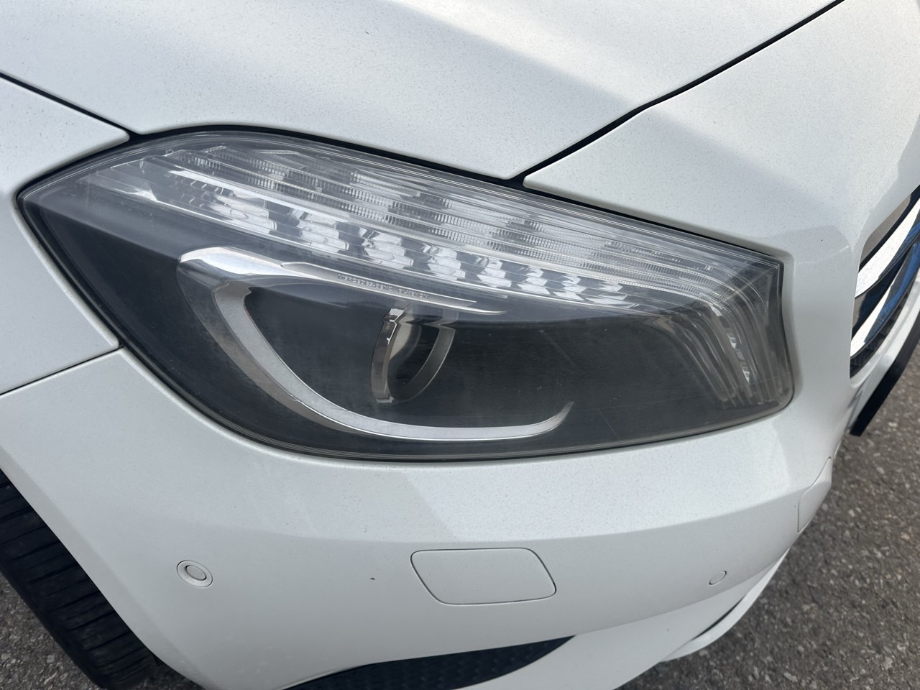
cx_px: 460
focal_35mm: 24
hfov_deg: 71.6
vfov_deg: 56.8
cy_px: 345
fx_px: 638
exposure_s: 1/349
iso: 80
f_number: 1.78
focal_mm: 6.86
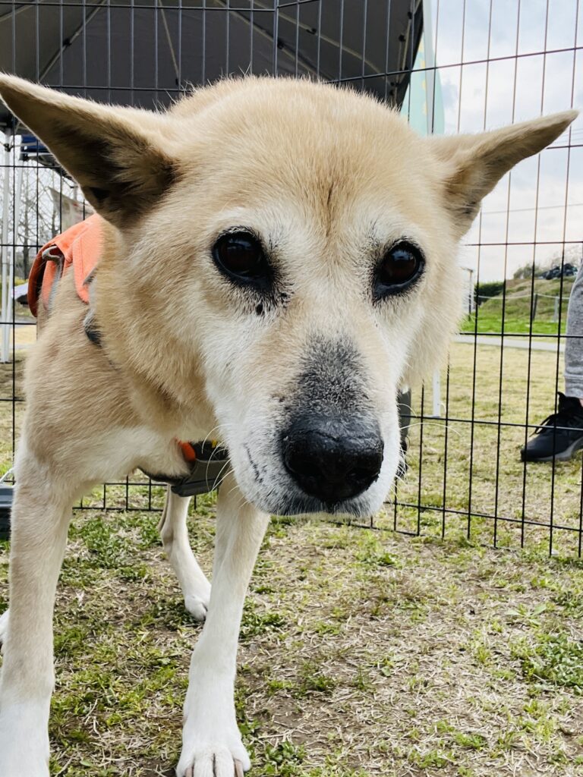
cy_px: 388
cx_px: 292
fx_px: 674
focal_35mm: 30
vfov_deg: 60.0
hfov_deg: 46.8
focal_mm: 2.71
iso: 32
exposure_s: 1/302
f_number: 2.2
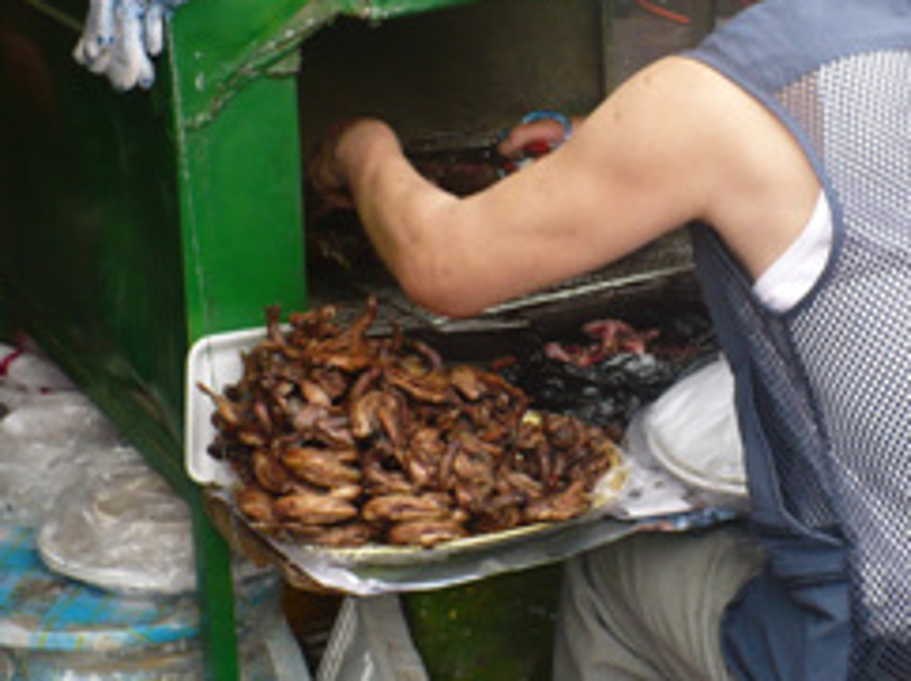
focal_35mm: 80
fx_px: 2103
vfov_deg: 18.4
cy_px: 380
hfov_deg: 24.2
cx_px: 657
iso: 100
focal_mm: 6.1
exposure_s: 1/160
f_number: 2.8
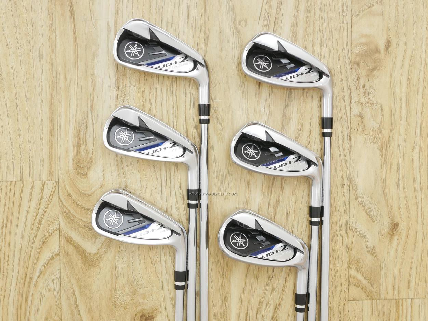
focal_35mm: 51
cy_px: 163
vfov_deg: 28.6
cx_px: 213
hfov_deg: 37.5
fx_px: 631
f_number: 4.5
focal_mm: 25
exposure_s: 1/40
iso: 1600
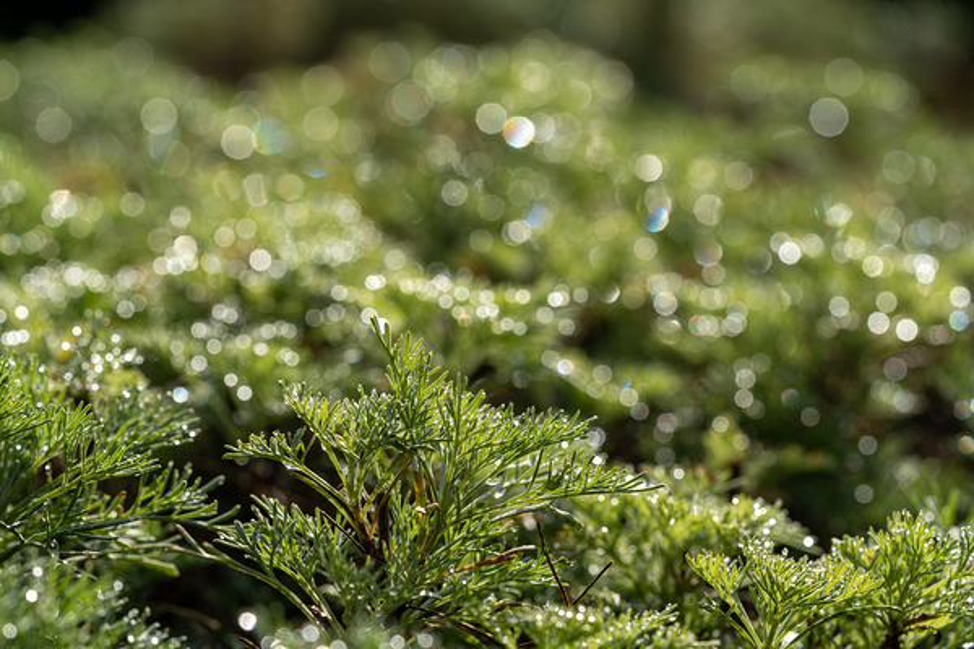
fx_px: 2435
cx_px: 487
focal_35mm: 90
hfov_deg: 22.6
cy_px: 324
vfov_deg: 15.2
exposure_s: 1/250
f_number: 8
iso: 200
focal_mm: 90
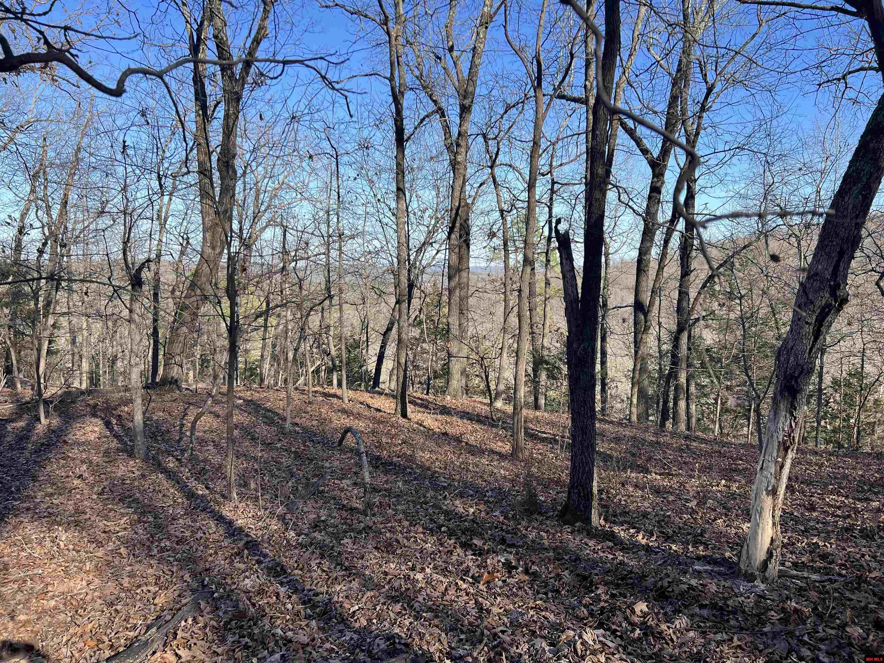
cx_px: 442
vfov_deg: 53.1
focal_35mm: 26
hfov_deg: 67.3
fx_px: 664
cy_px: 332
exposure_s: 1/1808
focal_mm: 5.7
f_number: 1.5
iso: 50
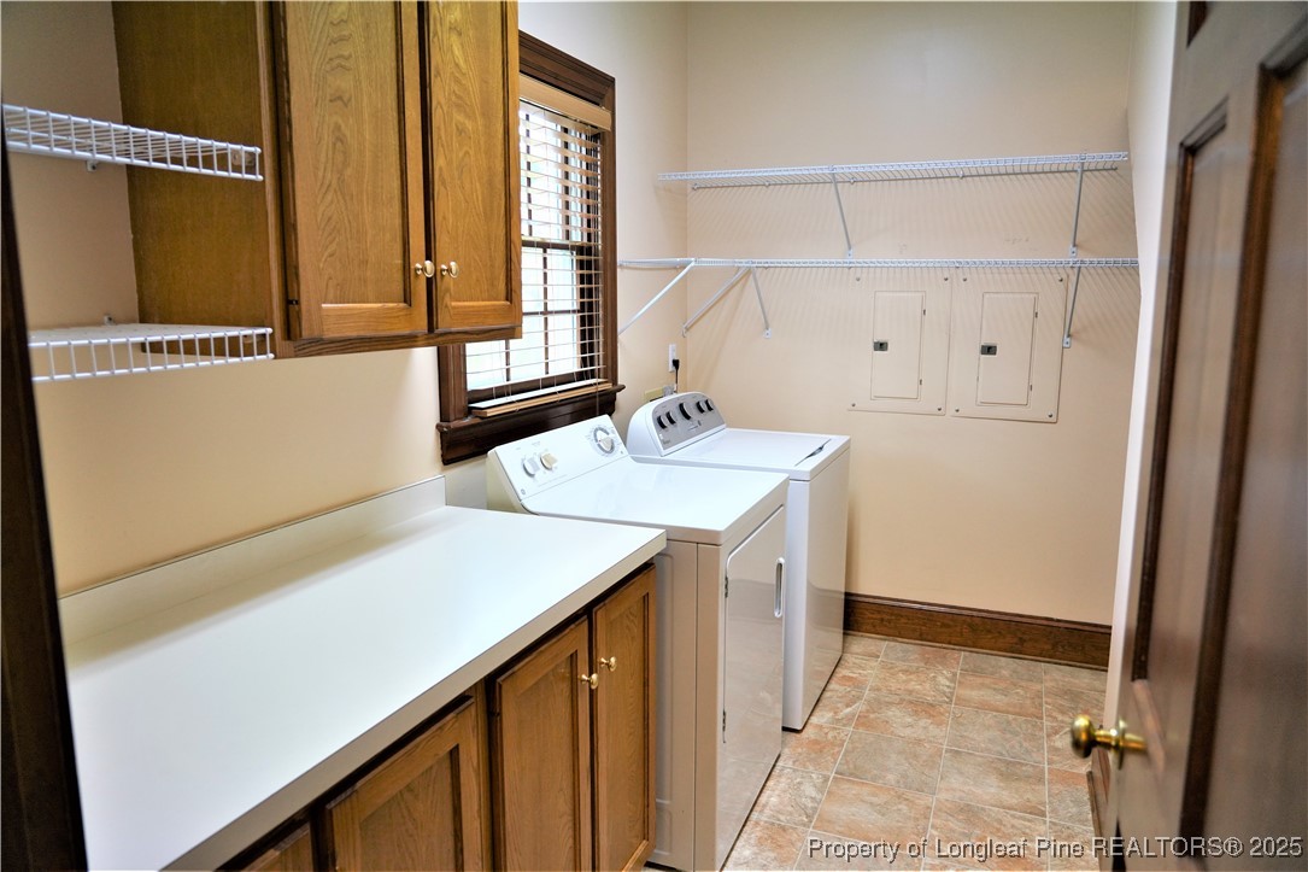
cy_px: 436
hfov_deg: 73.8
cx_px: 654
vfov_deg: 53.1
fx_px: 872
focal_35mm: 24
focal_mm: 24
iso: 1250
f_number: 4
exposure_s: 1/160
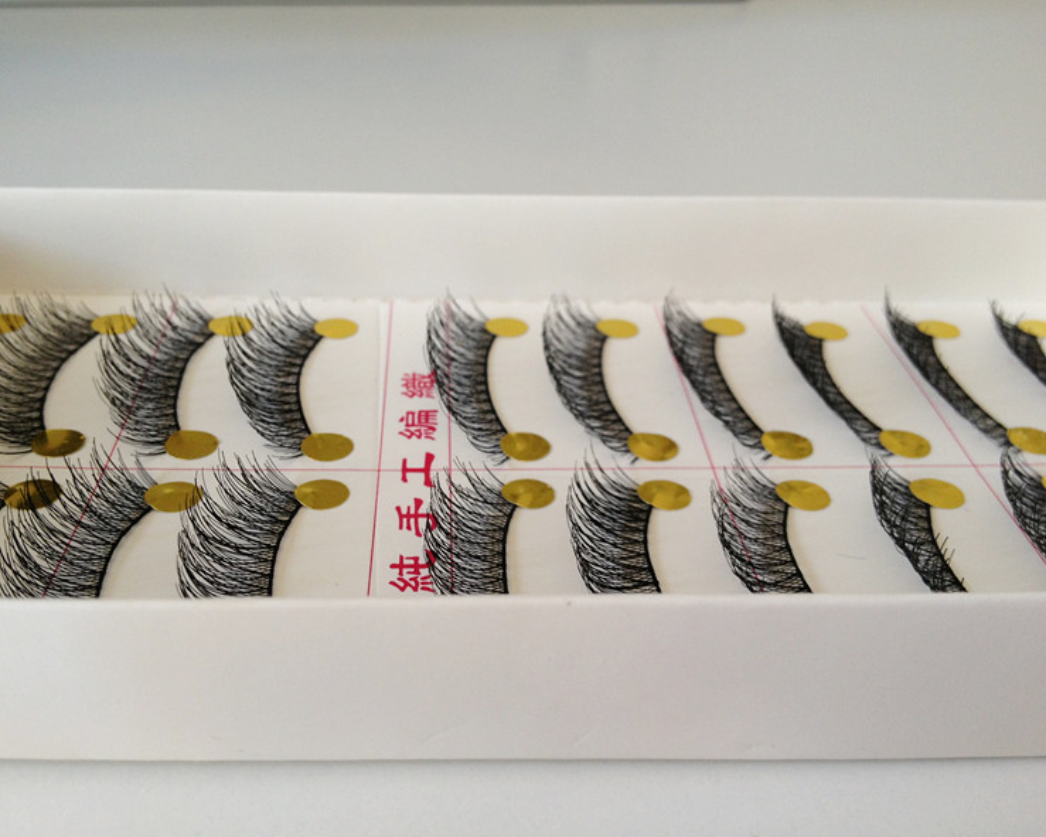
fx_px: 1145
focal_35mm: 37
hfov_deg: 49.1
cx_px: 498
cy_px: 423
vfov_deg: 40.1
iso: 64
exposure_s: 1/30
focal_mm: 4.28
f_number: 2.4
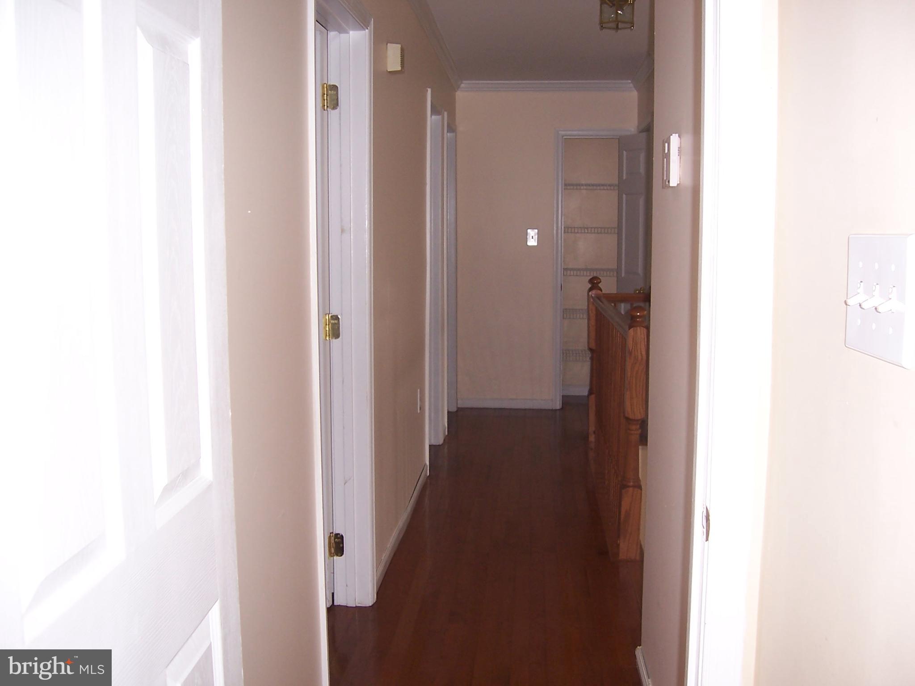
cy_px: 343
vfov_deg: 39.7
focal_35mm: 36
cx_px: 458
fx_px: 952
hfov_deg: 51.4
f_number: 3
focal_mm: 6
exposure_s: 1/60
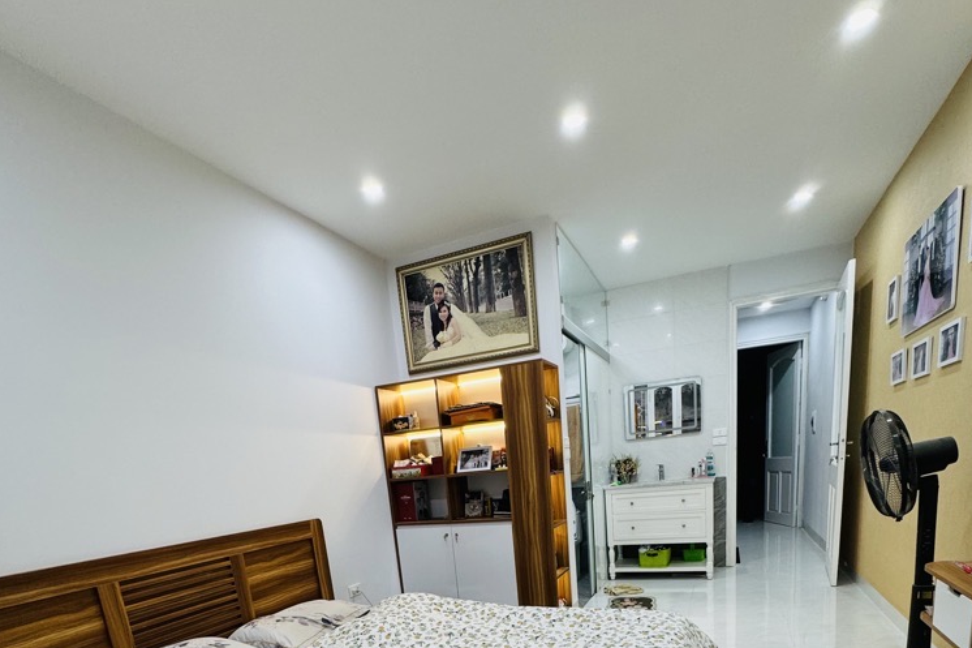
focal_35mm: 20
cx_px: 496
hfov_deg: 84.0
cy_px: 583
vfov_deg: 54.1
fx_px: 540
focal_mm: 2.22
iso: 160
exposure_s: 1/93
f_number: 2.2
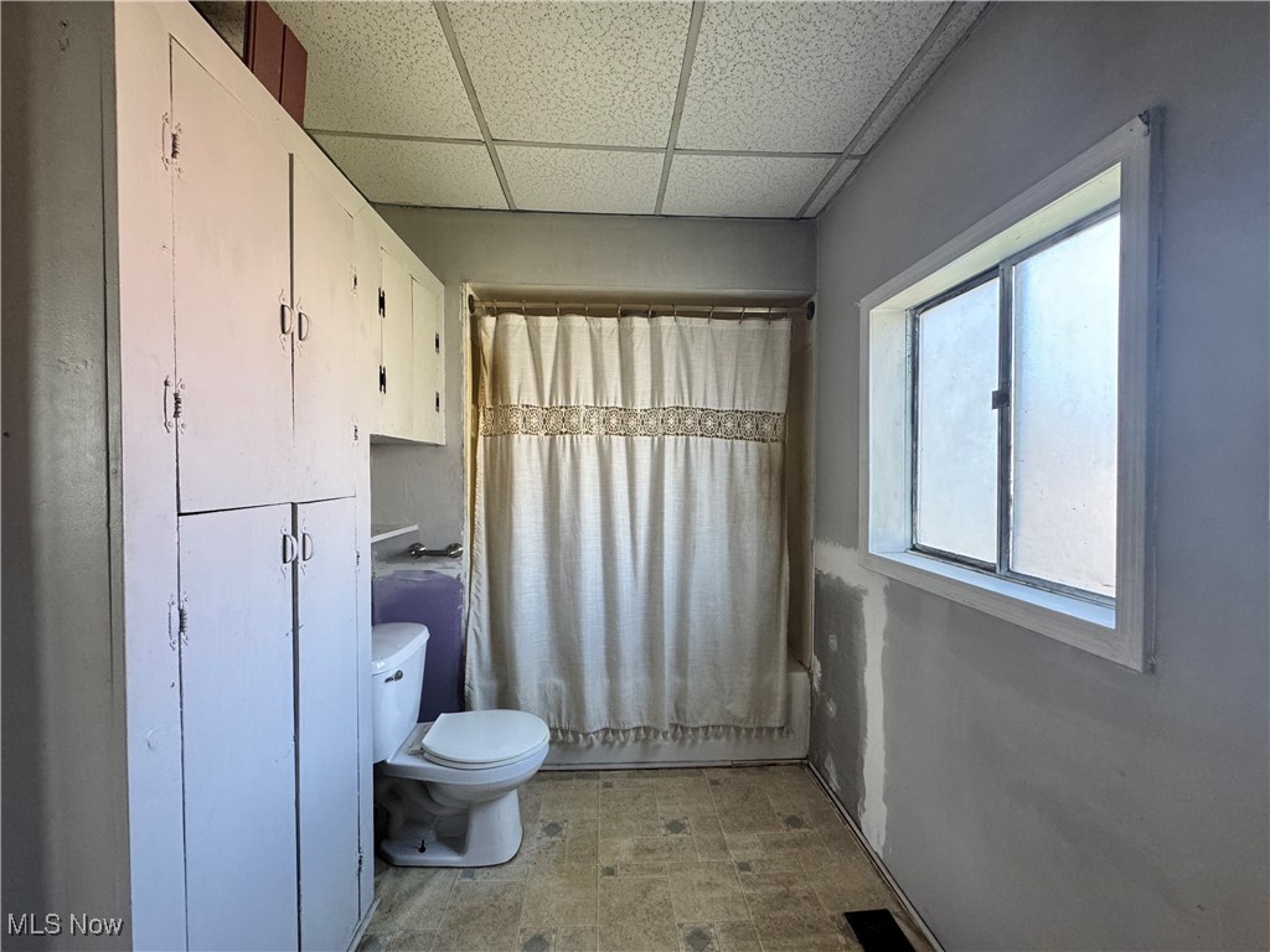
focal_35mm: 14
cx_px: 635
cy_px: 476
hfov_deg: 102.1
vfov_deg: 85.7
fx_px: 514
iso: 250
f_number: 2.2
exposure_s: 1/99
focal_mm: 2.22
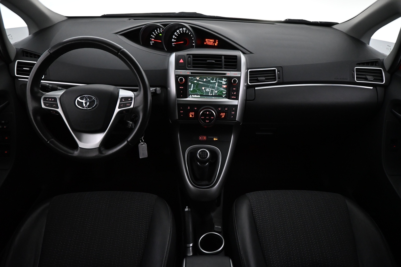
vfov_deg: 53.1
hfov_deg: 73.7
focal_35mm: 24
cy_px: 134
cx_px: 200
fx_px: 267
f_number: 3.5
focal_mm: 16
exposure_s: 1/80
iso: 3200
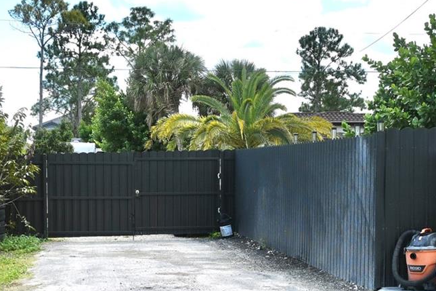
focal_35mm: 84
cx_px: 221
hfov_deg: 24.2
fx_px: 1015
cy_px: 278
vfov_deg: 16.0
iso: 200
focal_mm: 22.5
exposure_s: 1/500
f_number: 7.1
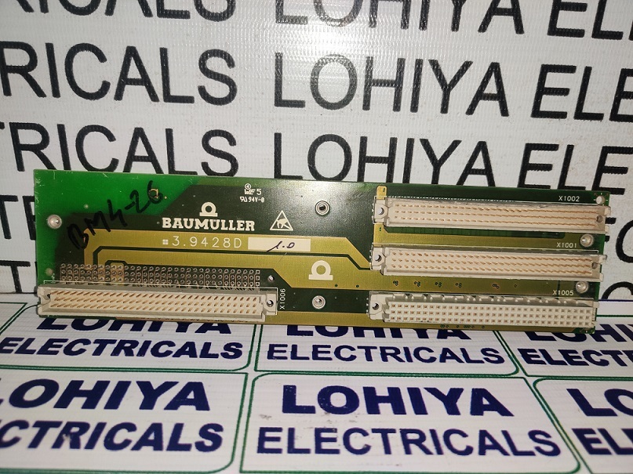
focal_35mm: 27
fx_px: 494
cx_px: 316
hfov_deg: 65.3
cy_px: 237
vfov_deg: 51.3
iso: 320
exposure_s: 1/50
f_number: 1.65
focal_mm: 4.75
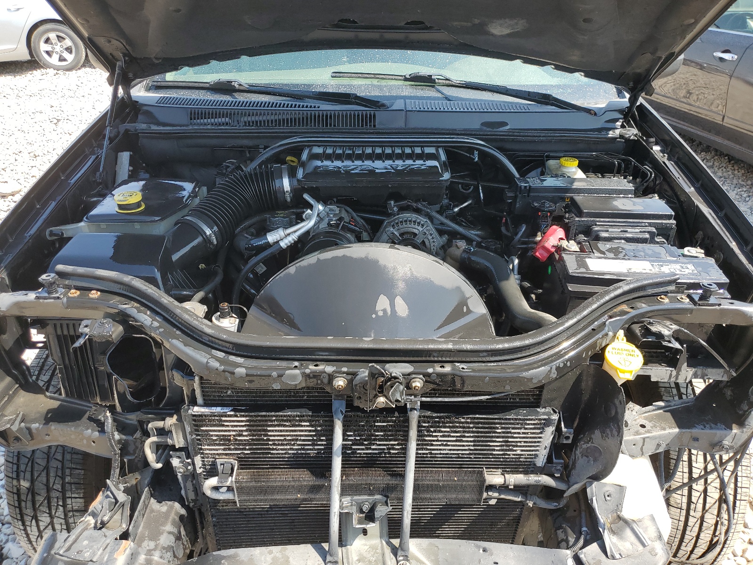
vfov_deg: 53.1
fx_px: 566
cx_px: 376
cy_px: 282
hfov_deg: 67.3
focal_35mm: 26
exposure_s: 1/833
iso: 50
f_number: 1.5
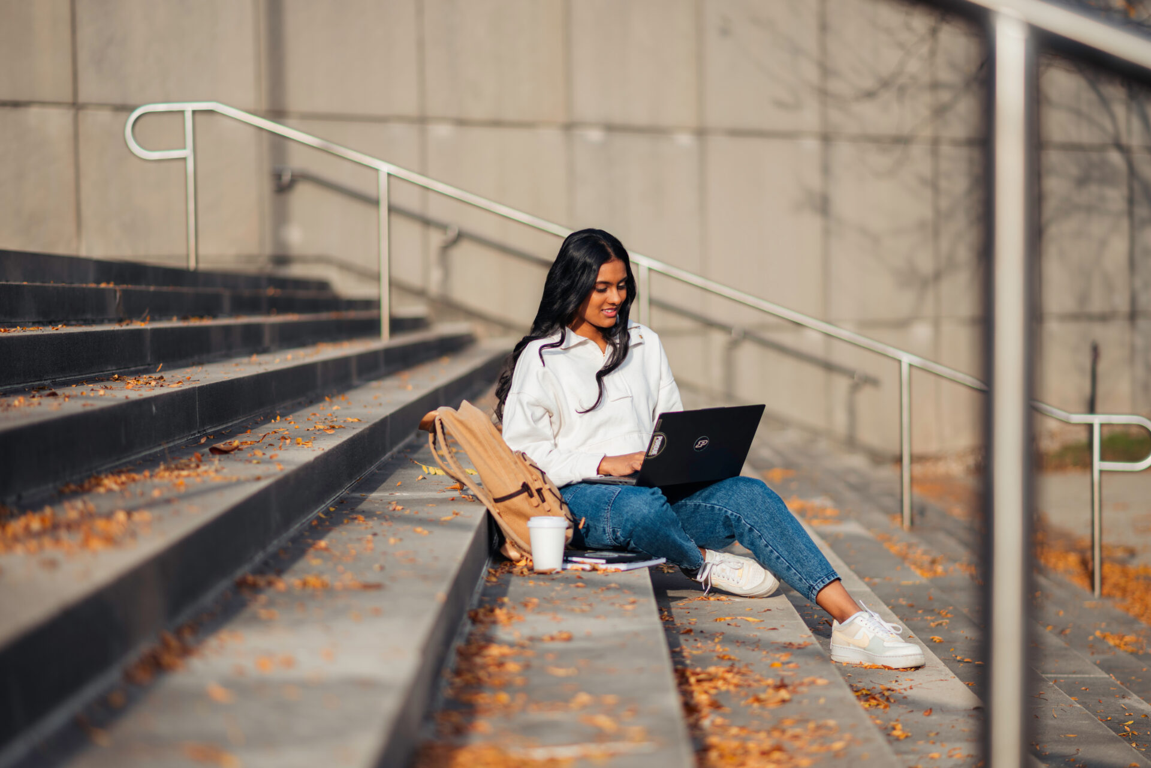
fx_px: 2717
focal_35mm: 85
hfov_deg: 23.9
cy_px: 384
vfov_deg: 16.1
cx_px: 576
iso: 64
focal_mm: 85
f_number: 1.8
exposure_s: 1/1600
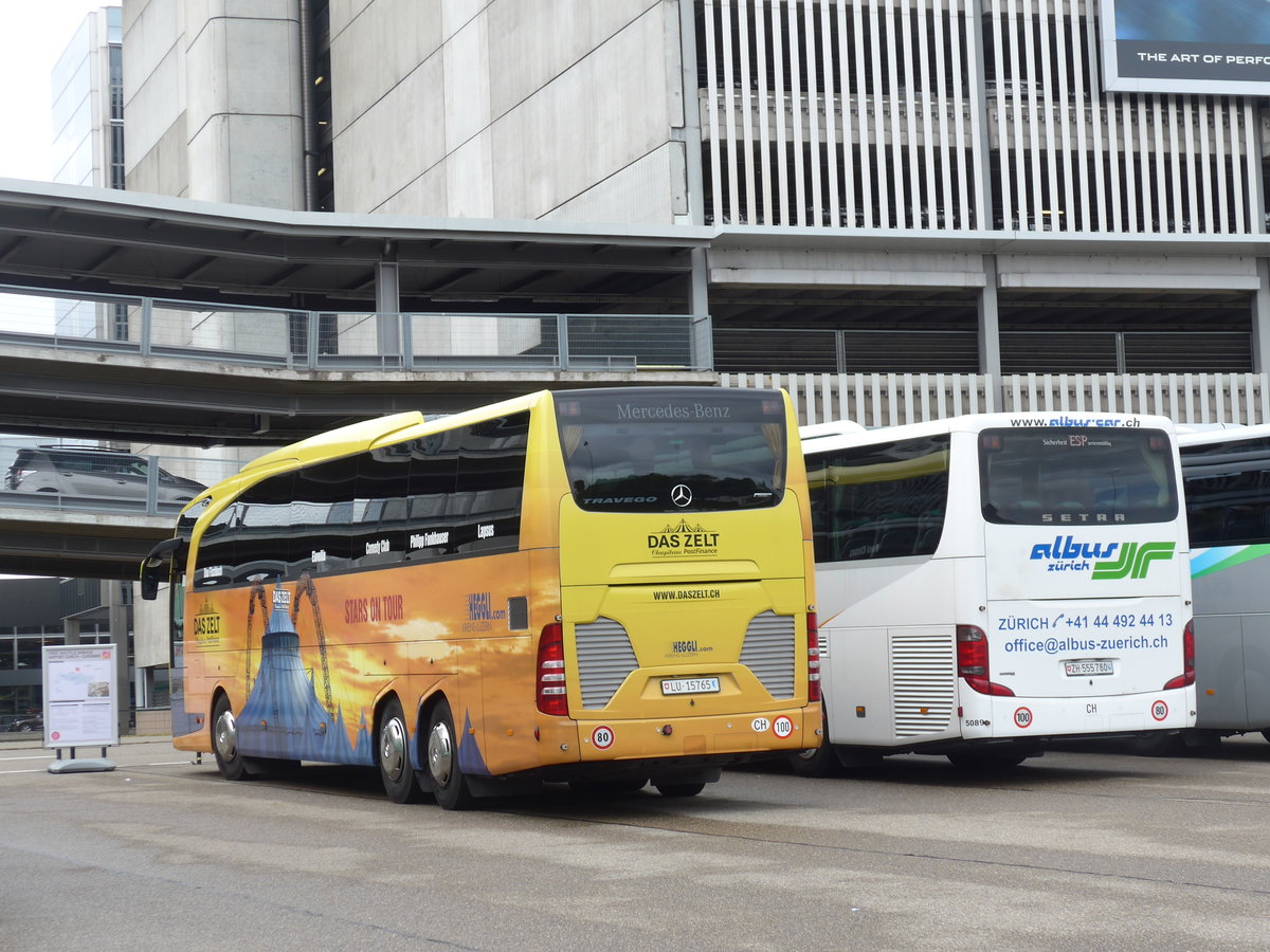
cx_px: 635
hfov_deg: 24.4
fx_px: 2935
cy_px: 476
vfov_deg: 18.4
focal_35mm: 80
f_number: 4.4
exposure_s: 1/200
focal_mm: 16
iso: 80
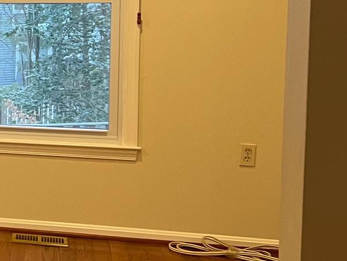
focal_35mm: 88
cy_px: 49
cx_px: -229
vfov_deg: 16.7
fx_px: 882
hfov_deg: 18.6
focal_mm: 5.7
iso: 125
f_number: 1.5
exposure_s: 1/60
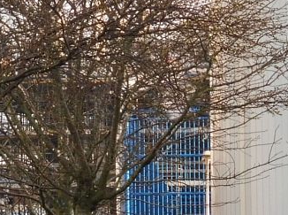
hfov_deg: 4.3
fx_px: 3785
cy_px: 188
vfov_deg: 3.2
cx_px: -102
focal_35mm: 456
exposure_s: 1/125
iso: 200
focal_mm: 25.9
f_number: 6.3
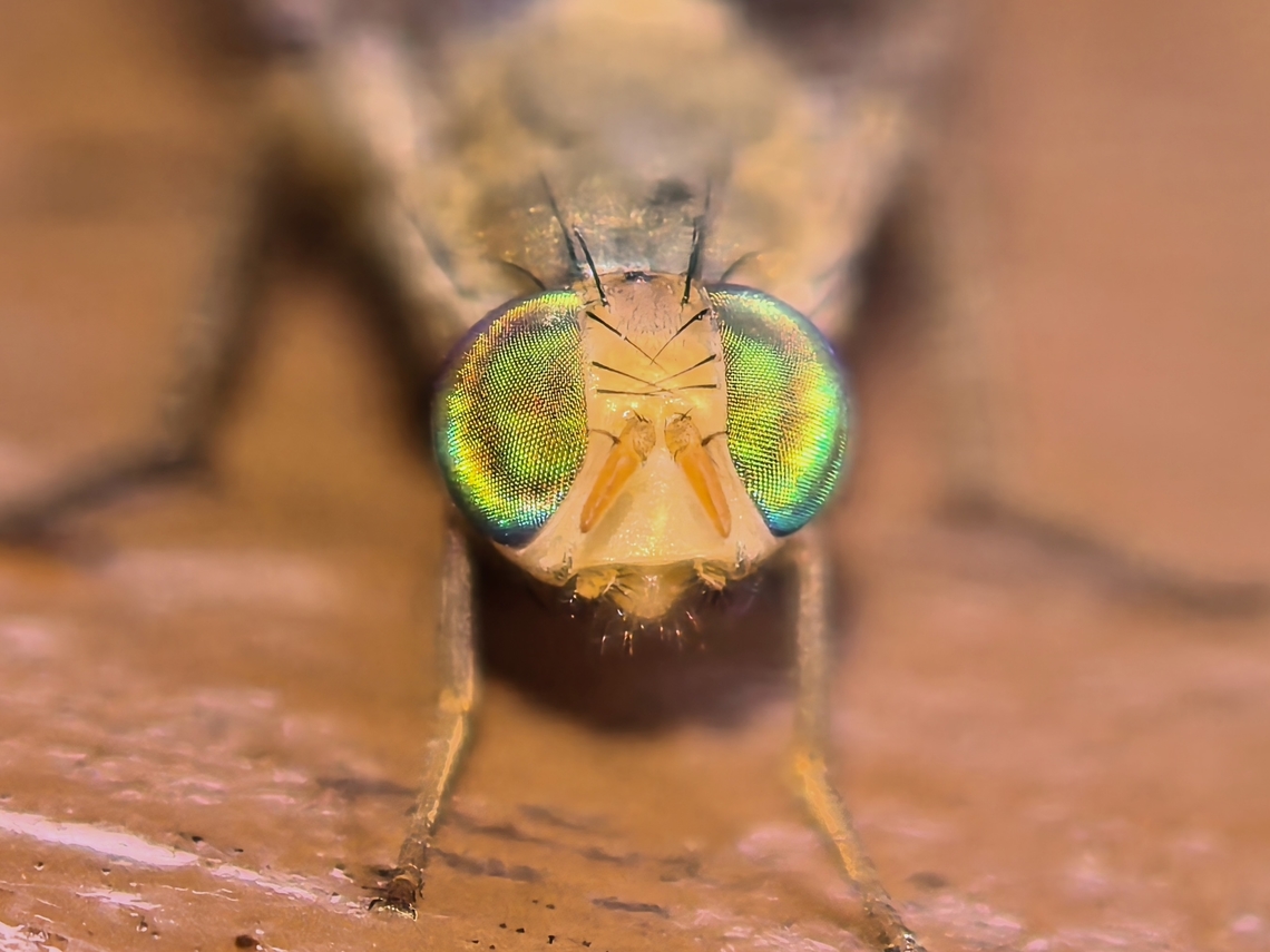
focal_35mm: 270
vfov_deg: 5.5
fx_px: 9906
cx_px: 635
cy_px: 476
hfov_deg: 7.3
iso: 320
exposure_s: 1/100
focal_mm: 15
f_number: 2.1
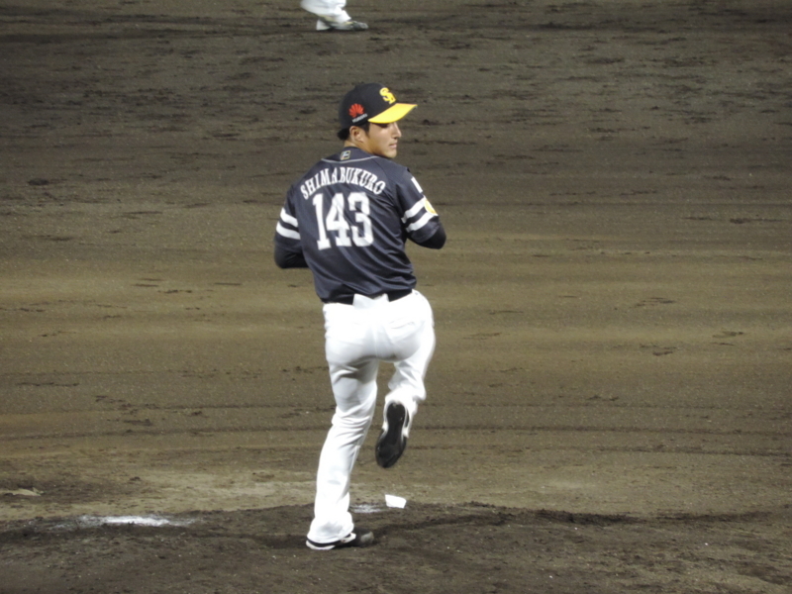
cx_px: 396
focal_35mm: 600
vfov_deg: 2.5
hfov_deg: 3.3
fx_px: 13728
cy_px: 297
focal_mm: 107
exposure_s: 1/50
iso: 800
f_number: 4.9
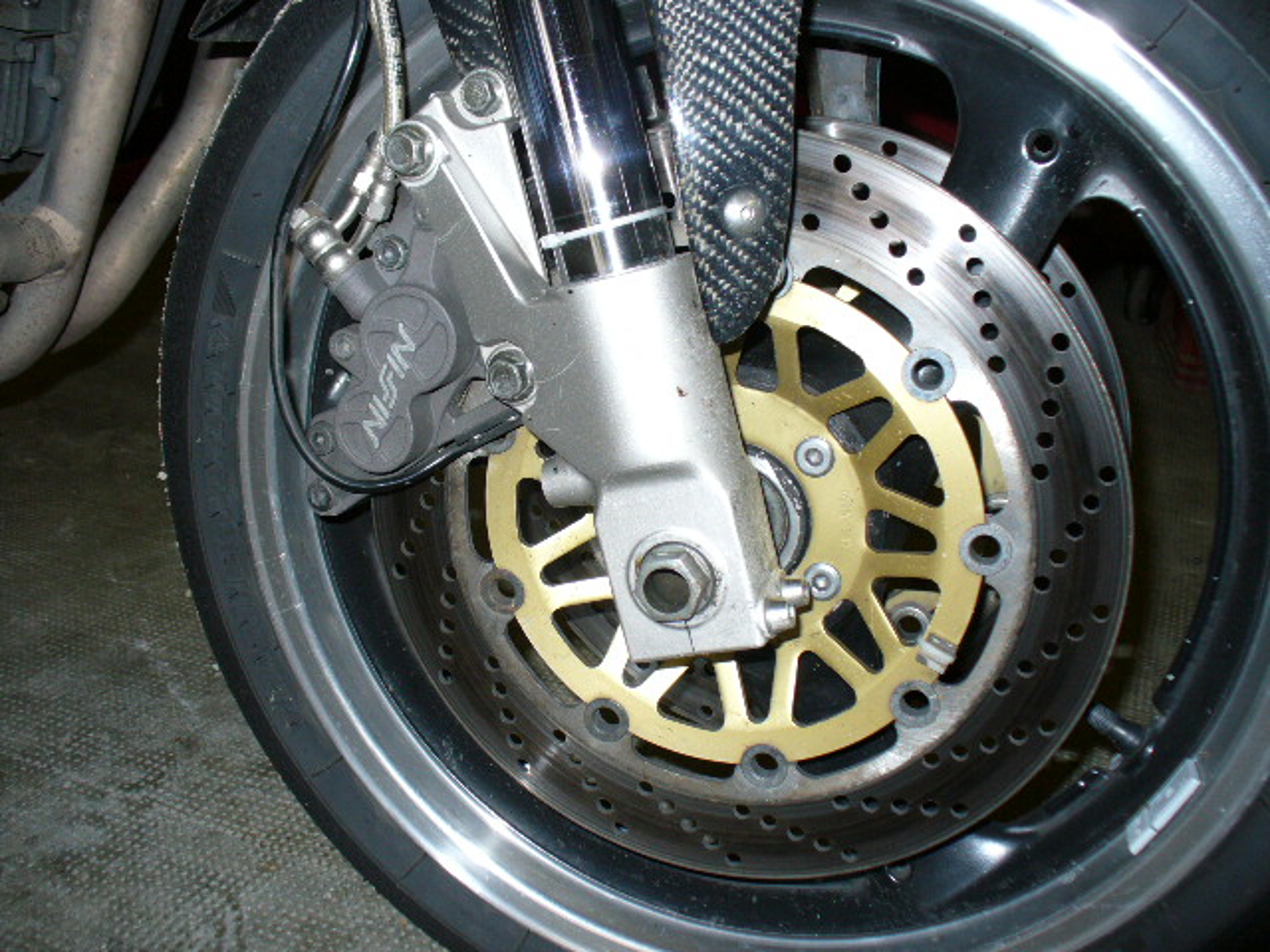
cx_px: 635
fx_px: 1357
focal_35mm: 37
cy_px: 476
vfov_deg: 38.7
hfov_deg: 50.1
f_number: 2.8
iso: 100
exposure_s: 1/30
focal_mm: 6.1
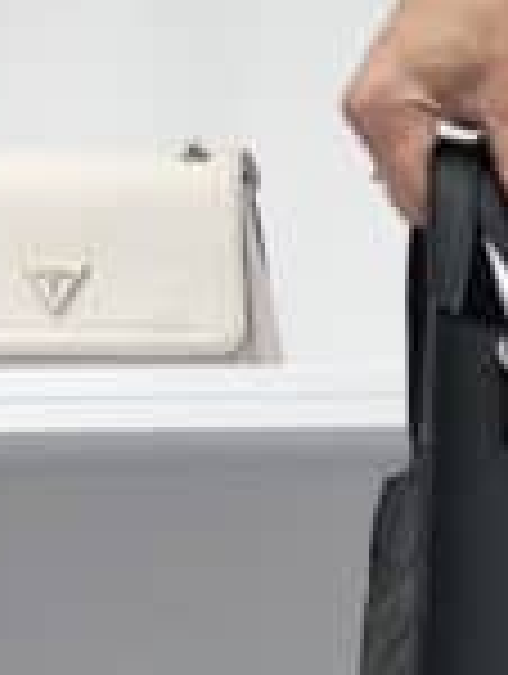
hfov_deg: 11.6
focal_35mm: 117
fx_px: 2283
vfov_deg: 16.0
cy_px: 848
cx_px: 958
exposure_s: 1/540
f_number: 1.8
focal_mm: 6.86
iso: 80
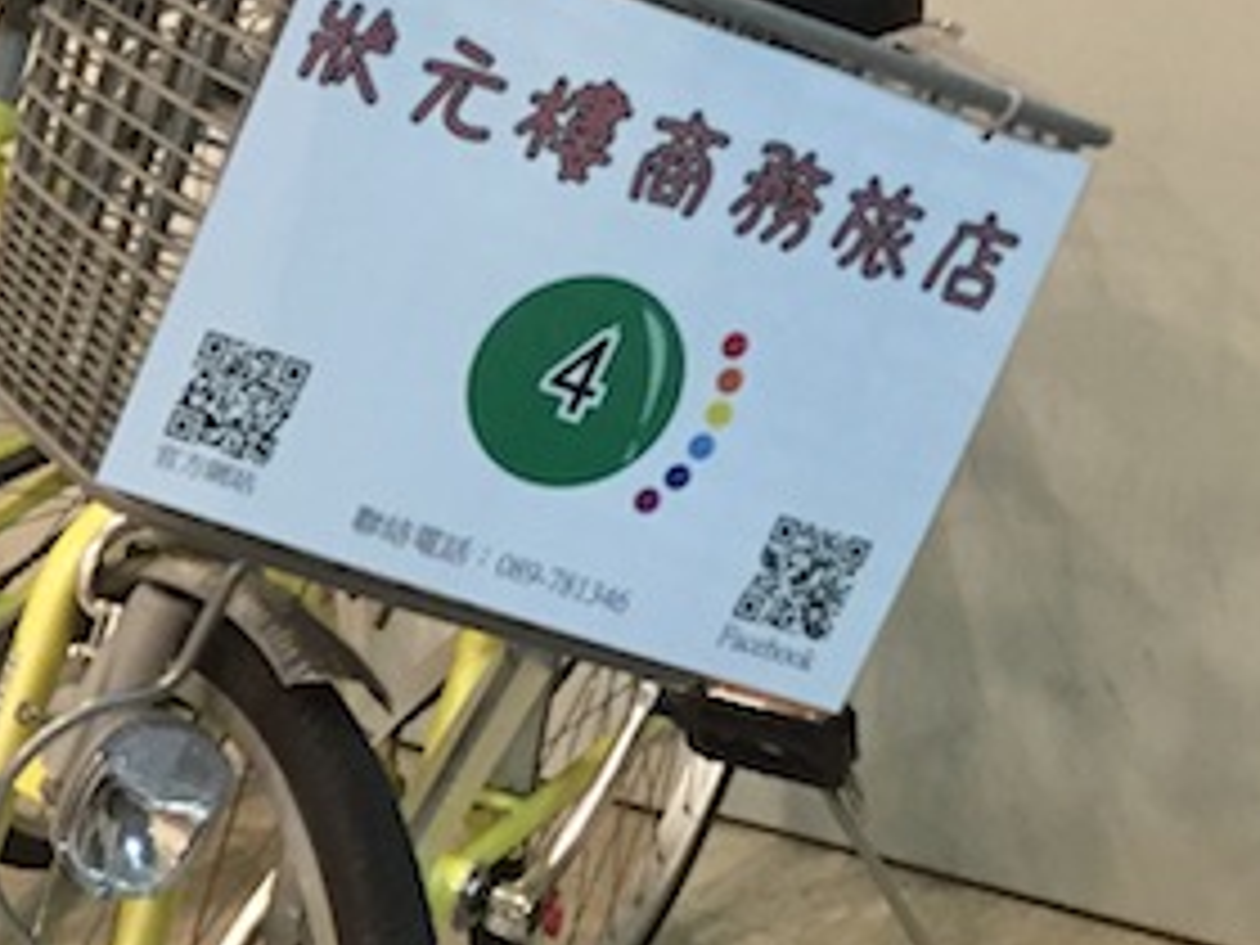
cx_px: -382
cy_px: 648
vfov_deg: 17.7
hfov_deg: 21.3
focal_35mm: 83
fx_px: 3021
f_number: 2.2
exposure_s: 1/24
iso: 250
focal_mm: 4.15
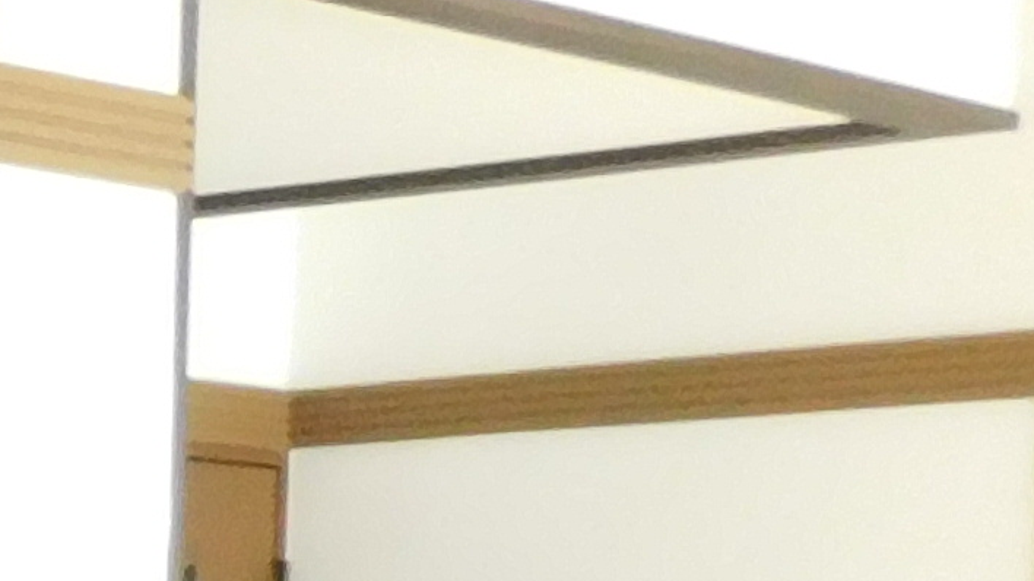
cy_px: 1128
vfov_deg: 7.2
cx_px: -1764
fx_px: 4468
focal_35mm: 163
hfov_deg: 10.5
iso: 400
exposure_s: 1/20
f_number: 3
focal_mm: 4
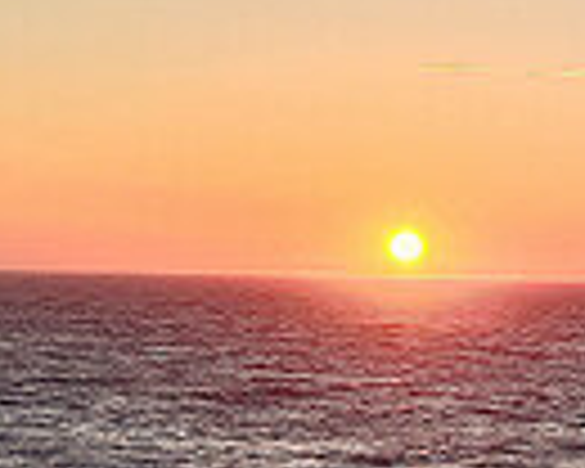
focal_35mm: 120
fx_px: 2078
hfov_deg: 15.0
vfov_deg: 12.8
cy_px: 270
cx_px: 850
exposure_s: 1/180
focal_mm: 3.87
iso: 100
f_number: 2
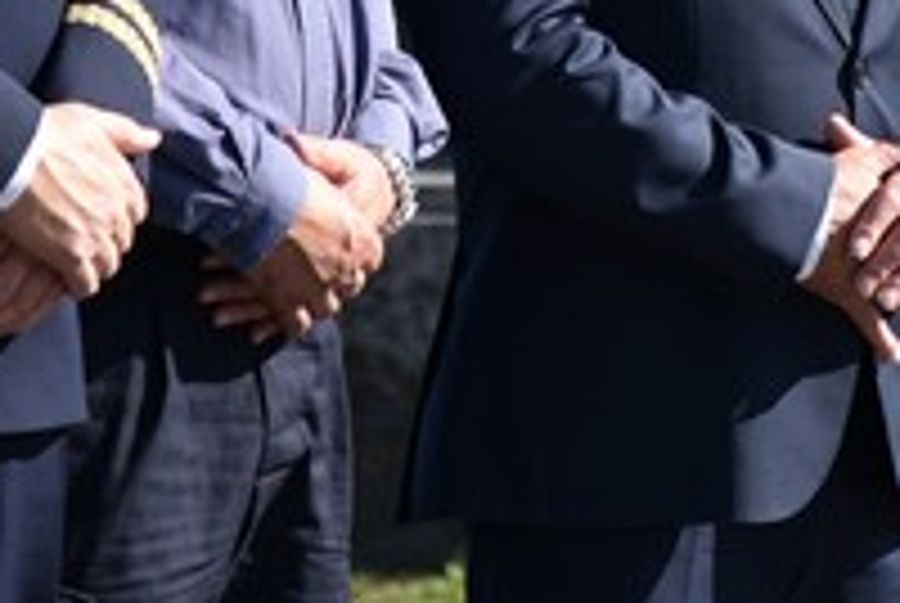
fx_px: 12293
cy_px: -587
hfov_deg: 4.2
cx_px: 990
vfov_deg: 2.8
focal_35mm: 491
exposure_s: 1/1600
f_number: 4
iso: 320
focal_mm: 120
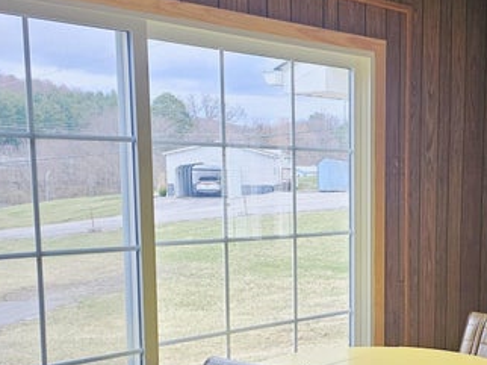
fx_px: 858
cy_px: 300
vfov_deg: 23.6
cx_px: 435
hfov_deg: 30.4
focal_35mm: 61
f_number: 1.7
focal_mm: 6.3
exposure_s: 1/120
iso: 50
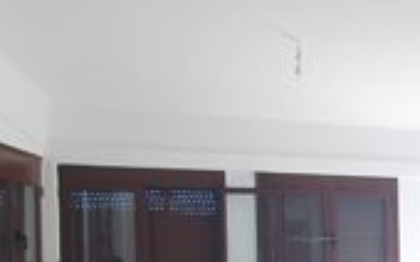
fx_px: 652
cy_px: 269
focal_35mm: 57
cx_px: 656
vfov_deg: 21.8
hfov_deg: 25.3
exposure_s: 1/60
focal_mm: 1.8
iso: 50
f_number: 2.2
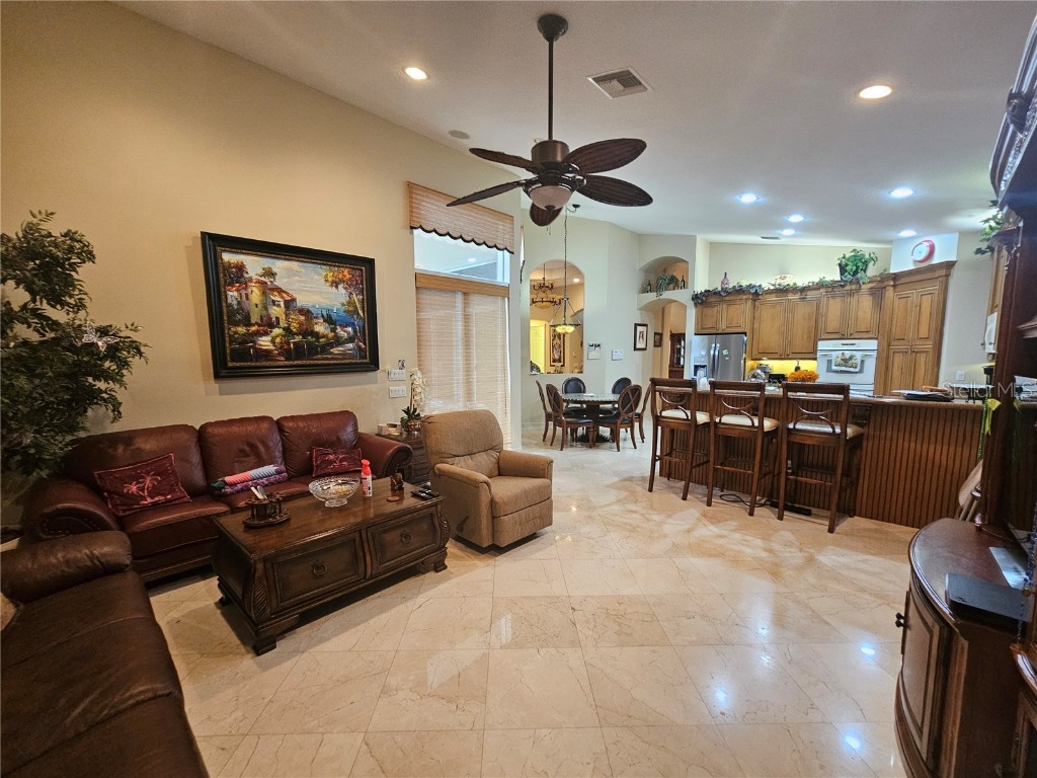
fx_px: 389
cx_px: 518
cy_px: 389
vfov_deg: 89.9
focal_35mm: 13
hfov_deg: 106.2
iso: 320
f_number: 2.2
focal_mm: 2.2
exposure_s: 1/40
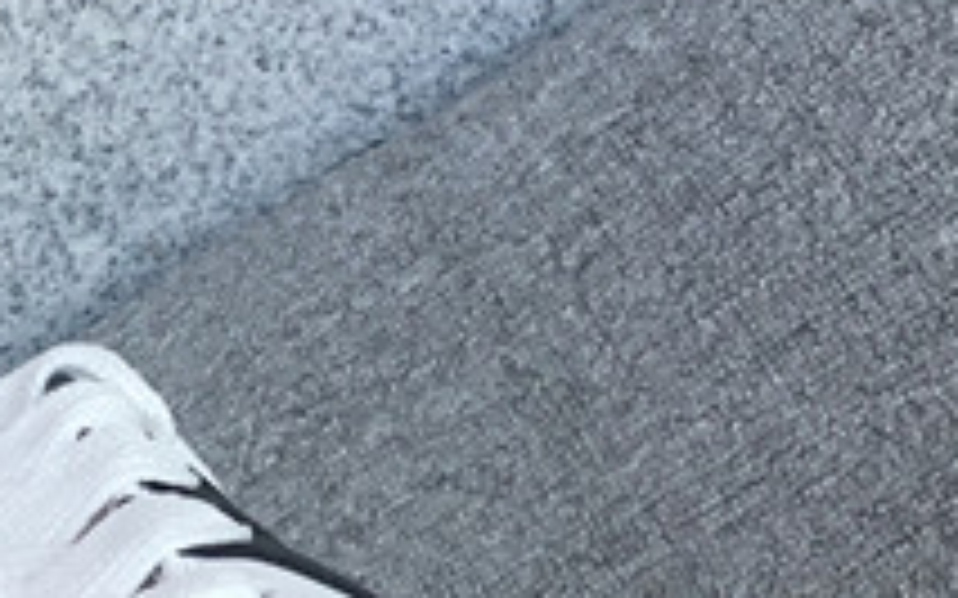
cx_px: -54
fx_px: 3628
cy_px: 479
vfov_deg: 9.4
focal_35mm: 139
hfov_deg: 14.7
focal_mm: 3.3
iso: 25
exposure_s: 1/512
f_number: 2.4
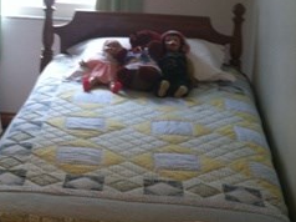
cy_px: 4
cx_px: 71
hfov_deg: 20.7
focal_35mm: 94
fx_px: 803
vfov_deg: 15.4
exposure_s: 1/15
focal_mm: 3.85
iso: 100
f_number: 2.8
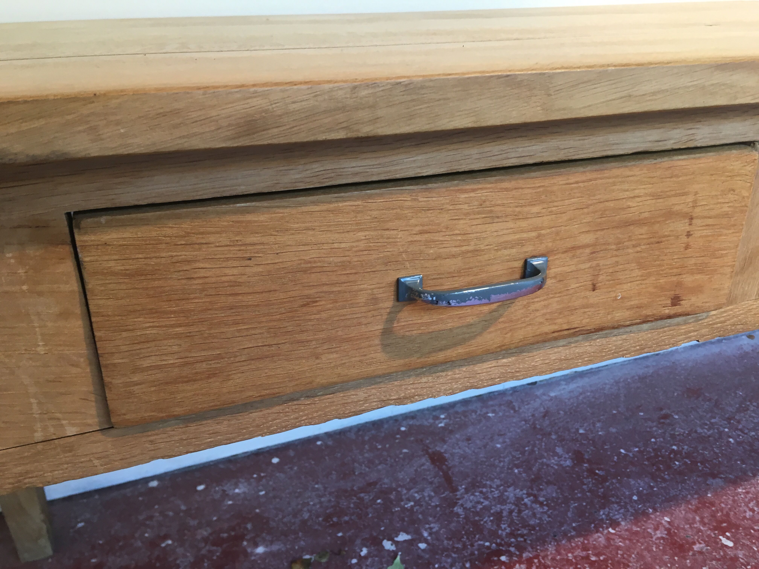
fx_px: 636
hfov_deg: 61.7
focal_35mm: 29
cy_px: 284
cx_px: 380
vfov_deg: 48.2
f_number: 2.2
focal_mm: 4.15
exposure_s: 1/33
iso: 40
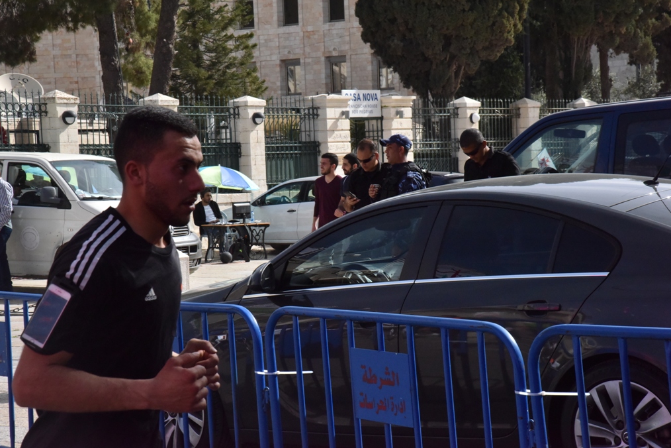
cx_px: 334
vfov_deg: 13.8
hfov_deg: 20.6
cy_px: 224
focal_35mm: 99
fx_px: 1845
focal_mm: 98
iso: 2500
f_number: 20
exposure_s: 1/1600
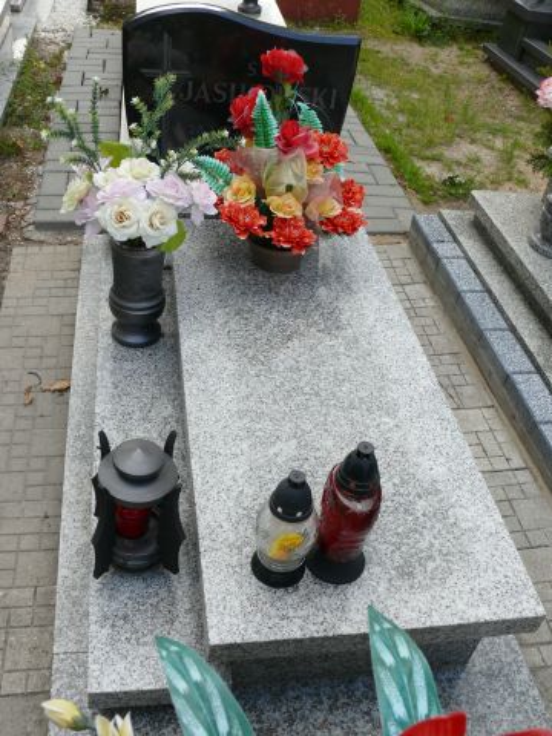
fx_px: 744
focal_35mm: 35
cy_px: 368
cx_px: 276
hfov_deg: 40.7
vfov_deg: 52.6
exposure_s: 1/125
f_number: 4
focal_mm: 7.4
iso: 100
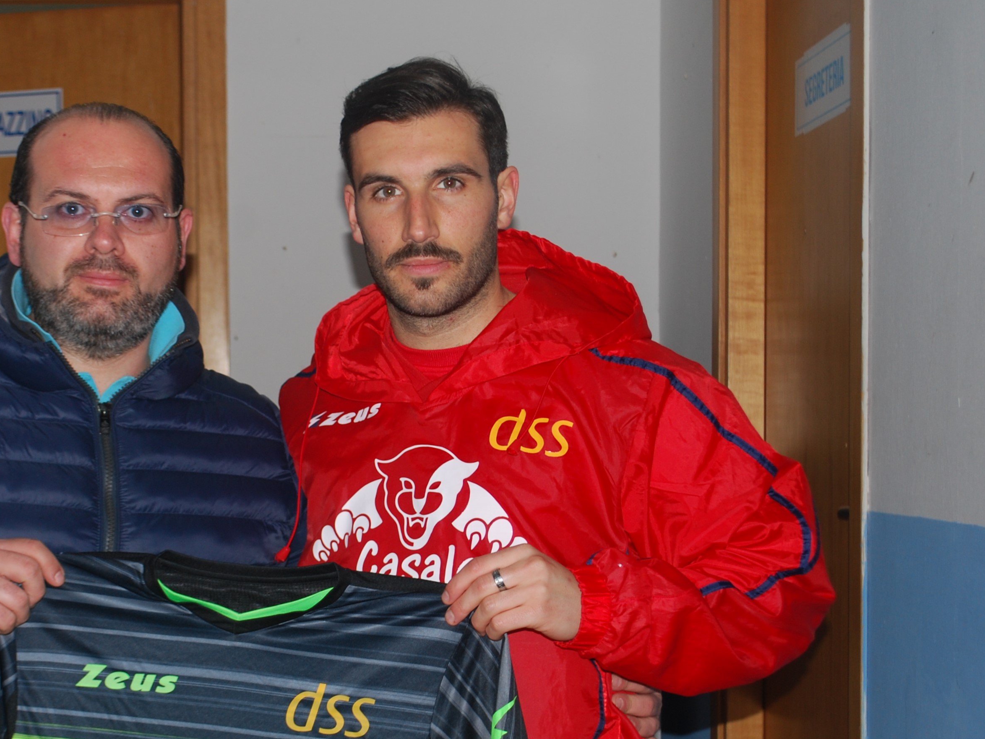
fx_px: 2077
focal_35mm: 73
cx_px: 278
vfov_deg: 20.1
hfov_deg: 26.4
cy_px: 442
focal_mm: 32
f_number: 4.8
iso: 200
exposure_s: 1/60
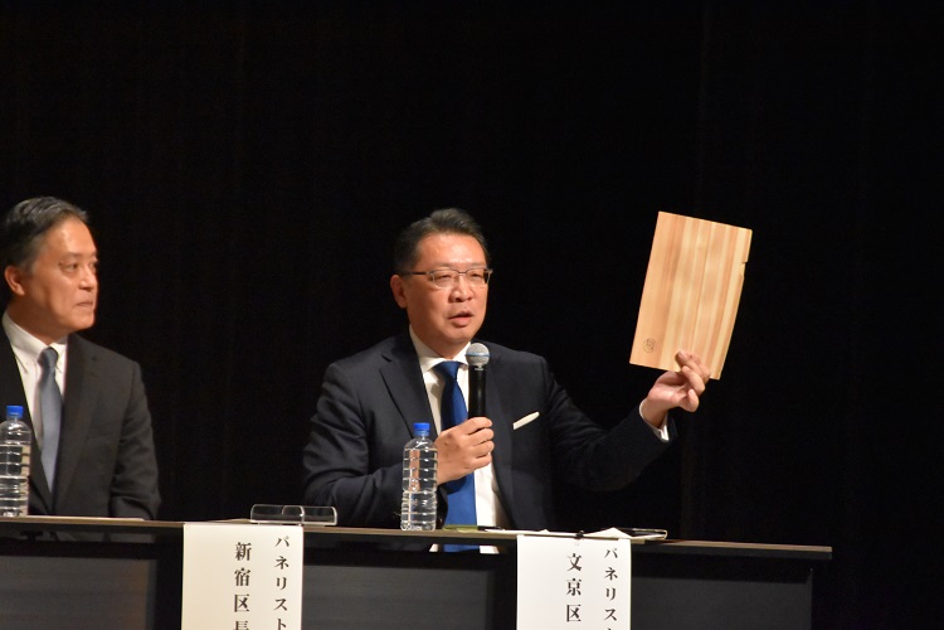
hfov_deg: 6.9
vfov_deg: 4.6
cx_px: 472
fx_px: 7866
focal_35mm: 300
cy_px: 315
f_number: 5.6
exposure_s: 1/500
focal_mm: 200
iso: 9000
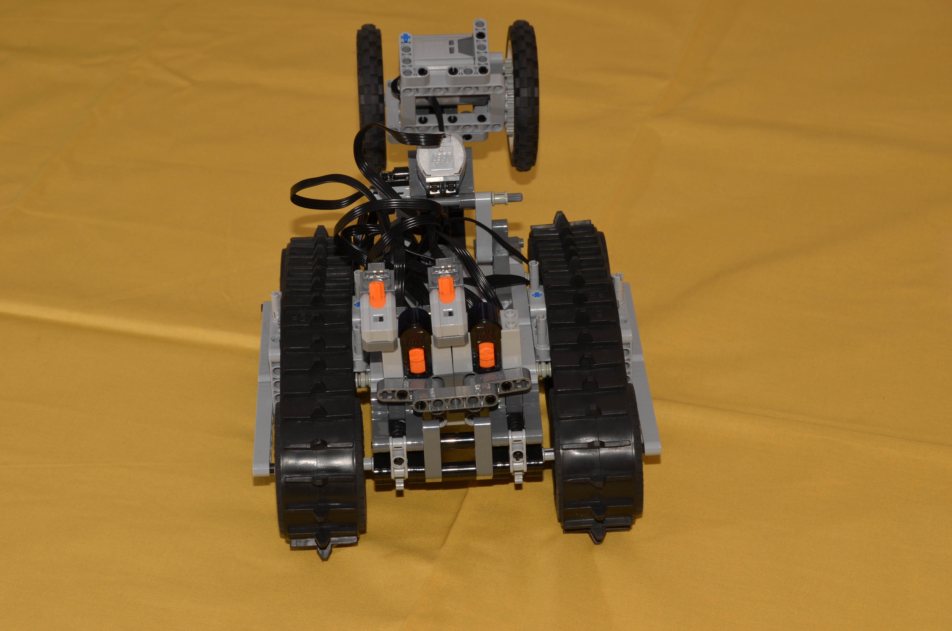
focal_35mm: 84
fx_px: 2217
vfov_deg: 16.2
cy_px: 316
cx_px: 476
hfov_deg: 24.2
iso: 100
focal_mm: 56
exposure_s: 1/60
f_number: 11
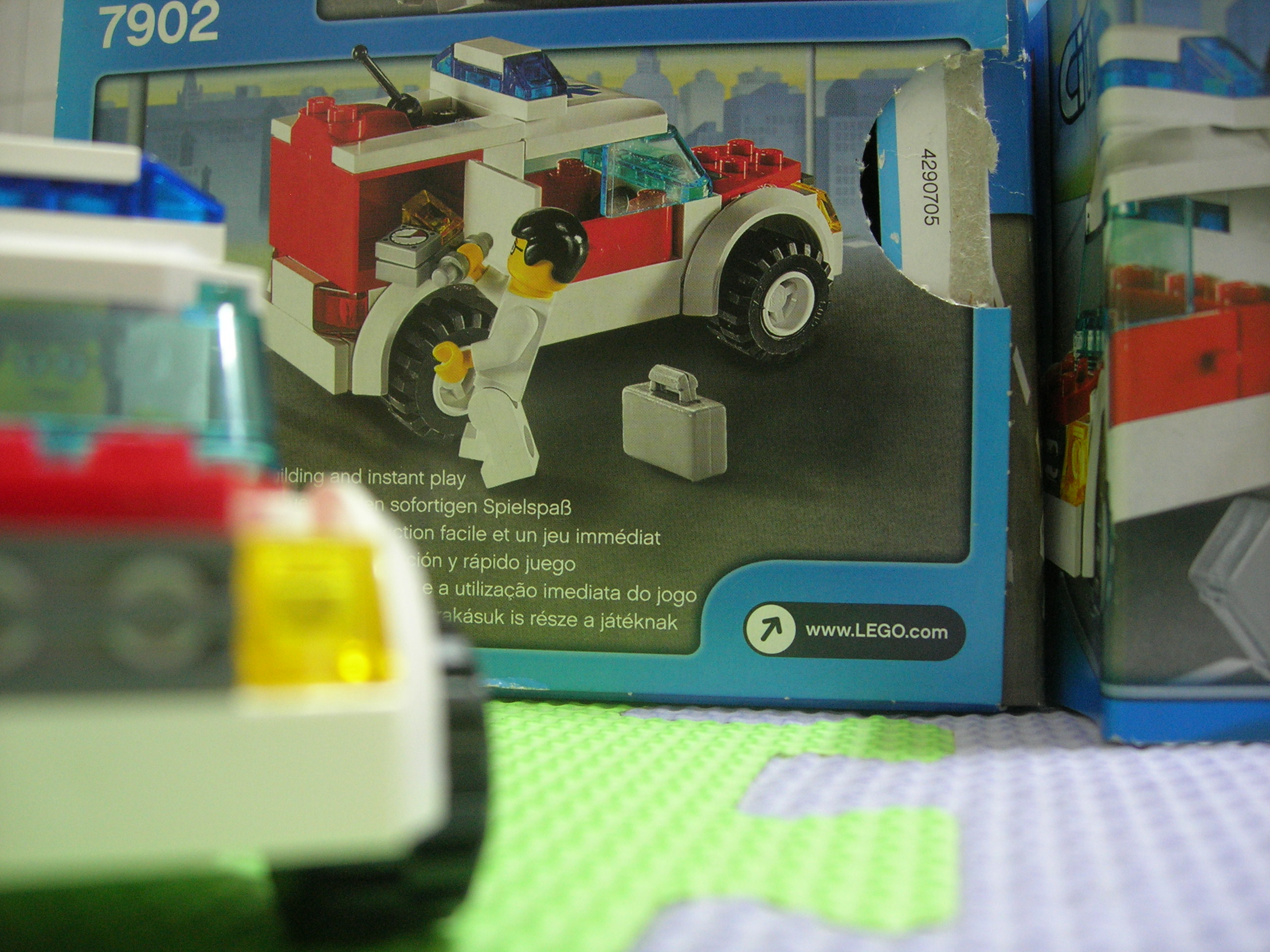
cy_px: 476
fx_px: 1394
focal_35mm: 38
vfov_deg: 37.7
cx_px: 635
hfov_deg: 49.0
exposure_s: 1/3.9
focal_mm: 7.8
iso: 120
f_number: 2.8
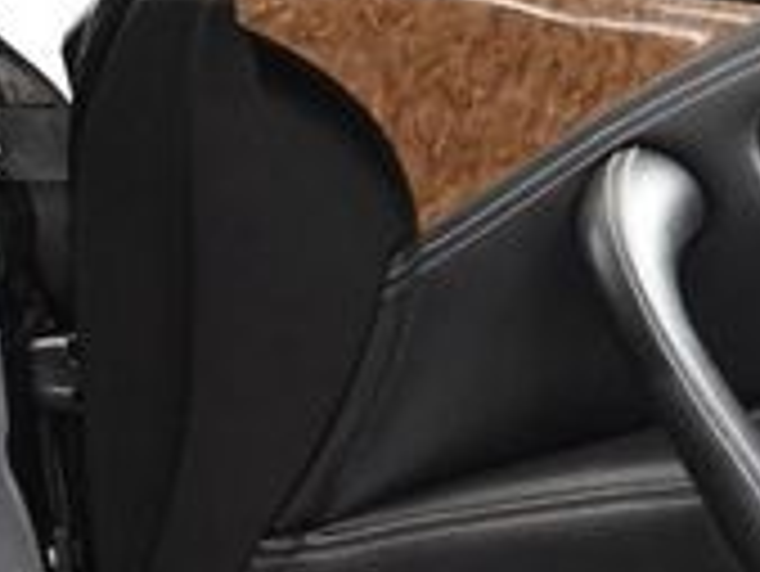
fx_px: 2878
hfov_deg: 14.3
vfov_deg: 11.1
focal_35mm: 131
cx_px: 1061
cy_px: 676
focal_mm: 18
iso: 3200
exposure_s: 1/60
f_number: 3.5
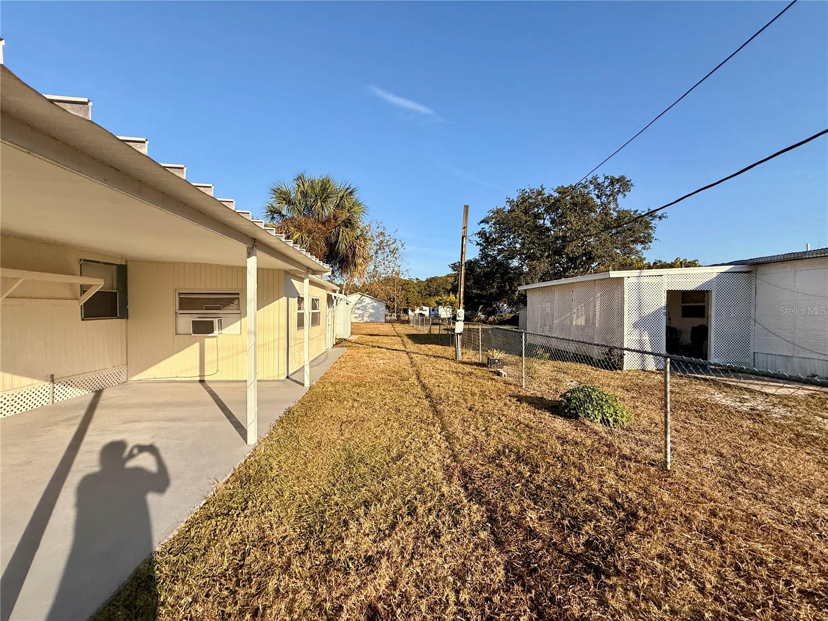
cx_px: 414
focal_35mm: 14
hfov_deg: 102.1
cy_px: 310
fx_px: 335
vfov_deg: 85.7
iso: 50
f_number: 2.2
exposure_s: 1/1572
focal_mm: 2.22
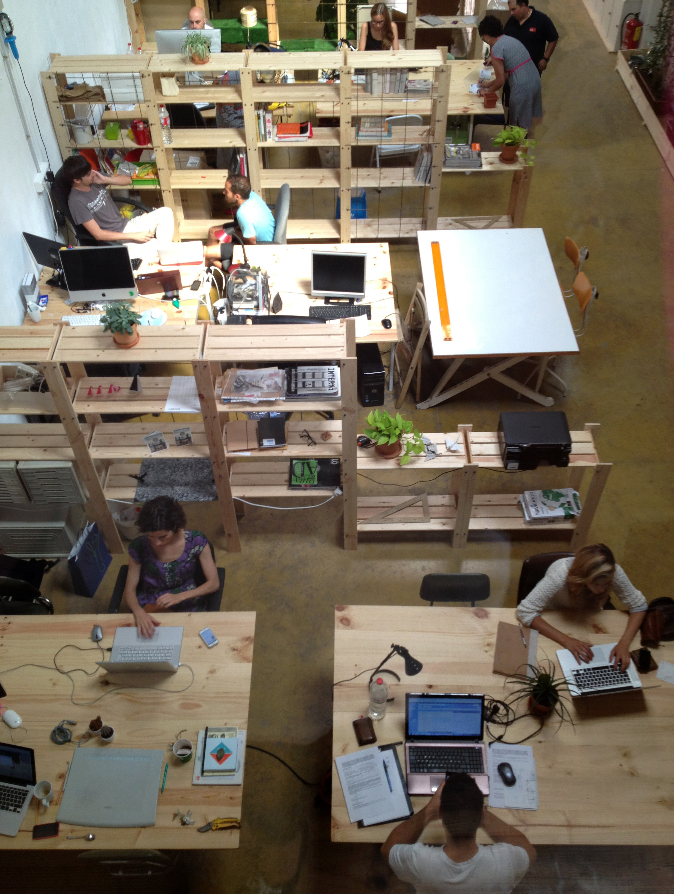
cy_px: 447
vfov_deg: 52.5
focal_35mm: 35
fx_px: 906
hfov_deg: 40.8
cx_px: 337
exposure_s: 1/30
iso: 50
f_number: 2.4
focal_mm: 4.28
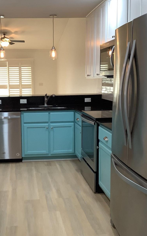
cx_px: 40
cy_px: 118
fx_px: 282
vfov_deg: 45.3
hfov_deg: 28.9
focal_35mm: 44
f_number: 2.4
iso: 100
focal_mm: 3.3
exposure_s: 1/60
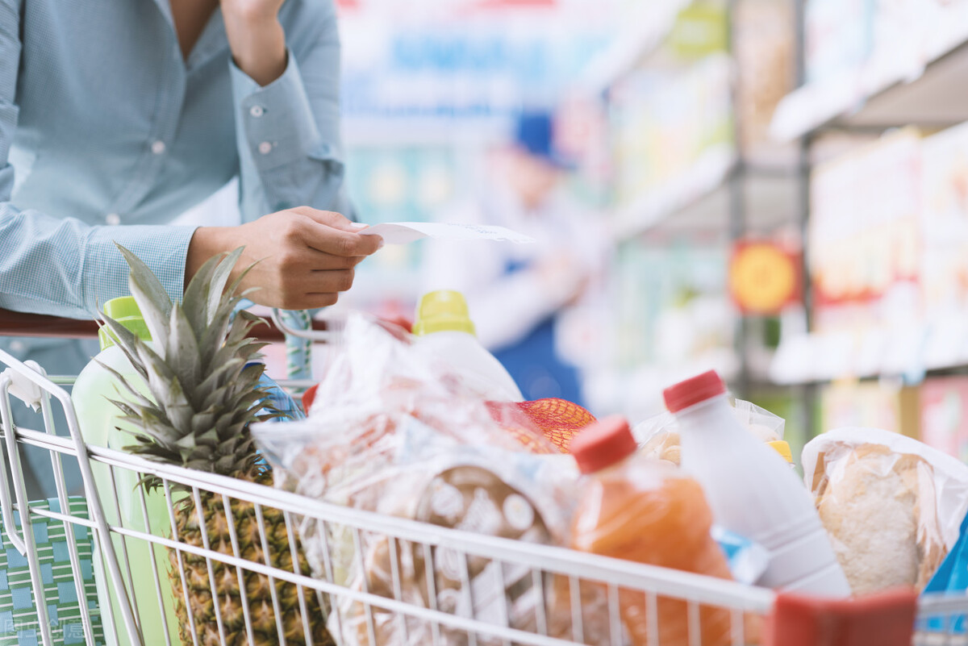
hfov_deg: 23.9
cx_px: 484
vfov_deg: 16.1
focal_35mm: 85
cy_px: 323
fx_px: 2286
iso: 100
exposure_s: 1/125
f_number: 2.5
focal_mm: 85
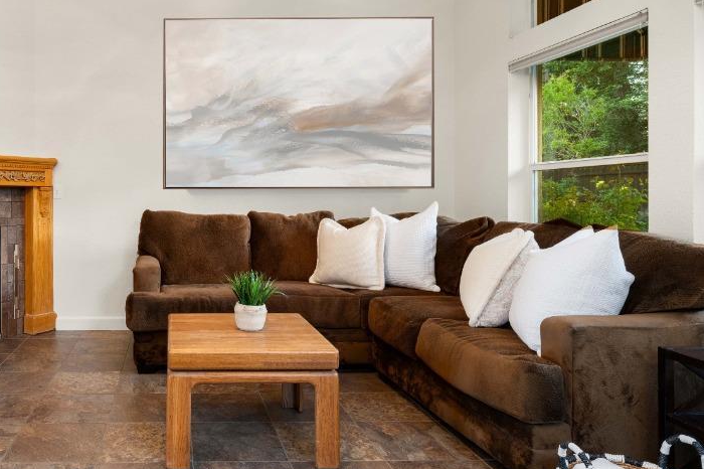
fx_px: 586
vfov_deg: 43.4
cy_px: 194
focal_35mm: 30
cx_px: 172
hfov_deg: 58.6
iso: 320
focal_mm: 14
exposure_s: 1.6
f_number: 9
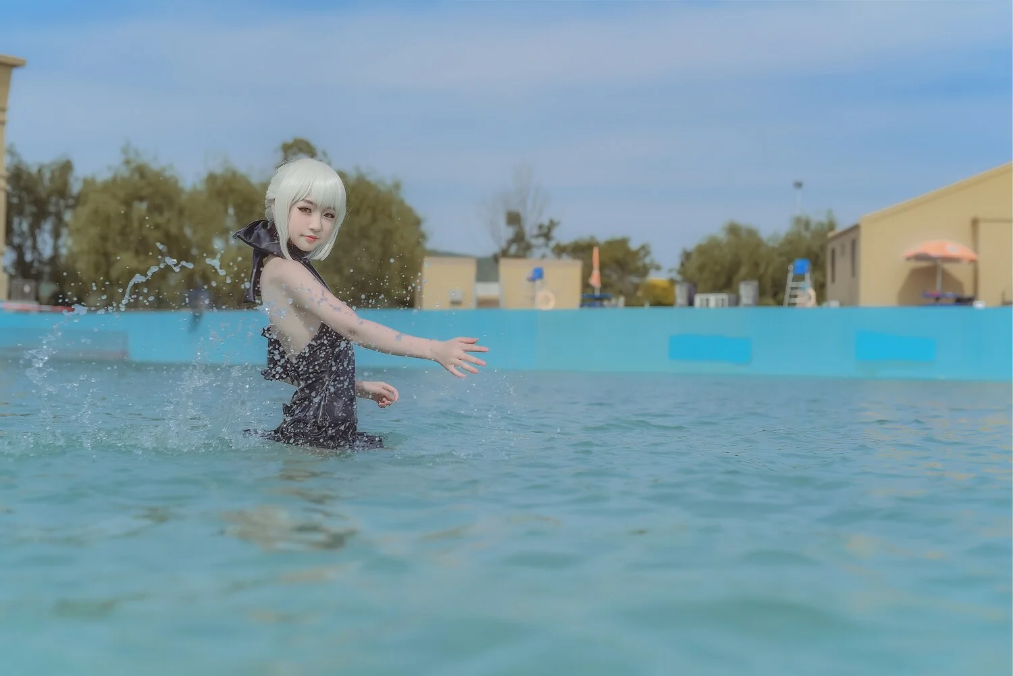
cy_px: 338
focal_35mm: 50
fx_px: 1407
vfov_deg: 27.0
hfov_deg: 39.6
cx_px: 506
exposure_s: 1/1600
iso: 100
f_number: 2.8
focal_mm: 50
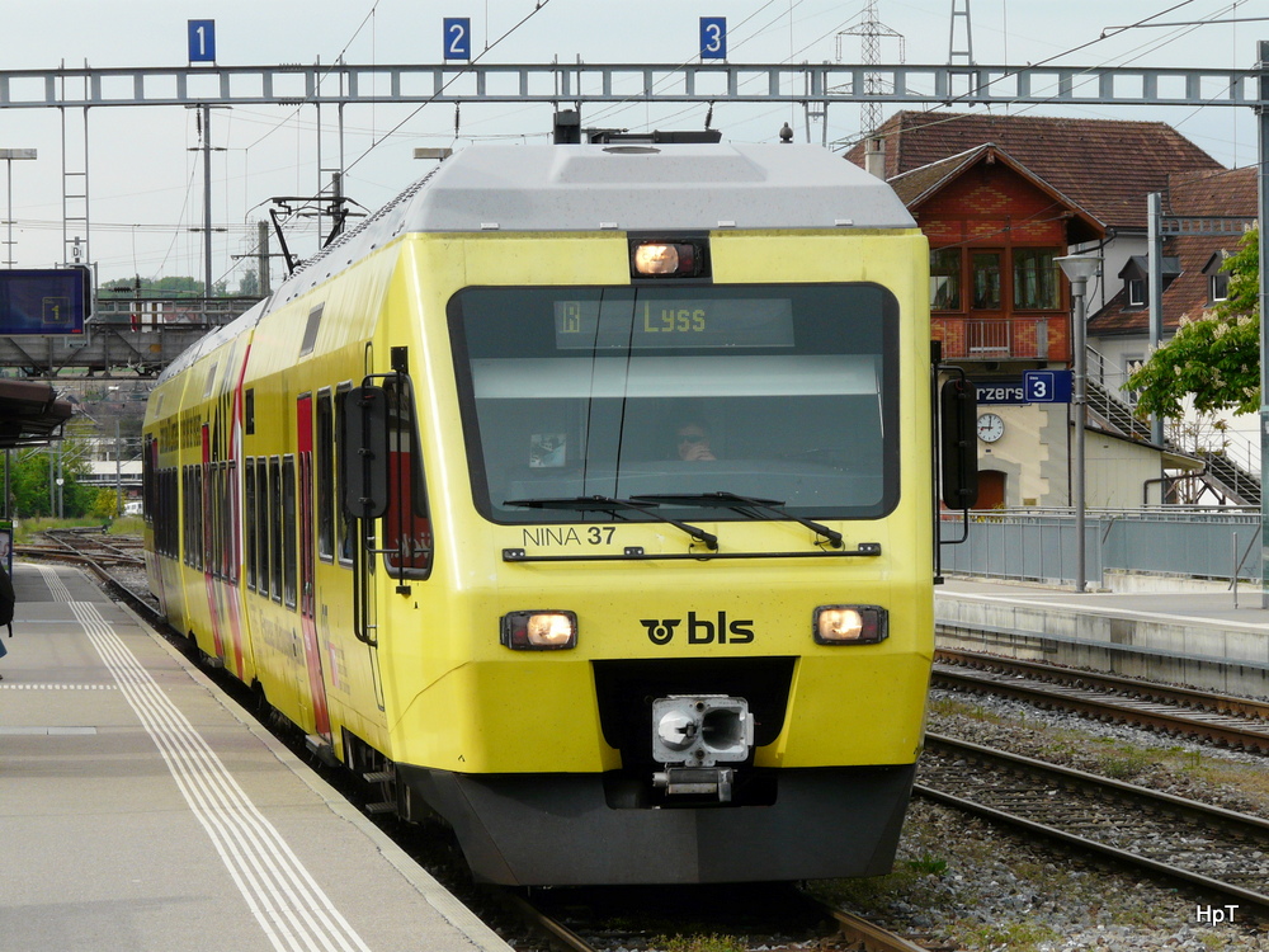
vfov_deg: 10.7
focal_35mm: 138
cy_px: 476
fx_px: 5059
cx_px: 634
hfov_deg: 14.3
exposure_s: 1/320
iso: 100
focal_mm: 22.6
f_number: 5.6
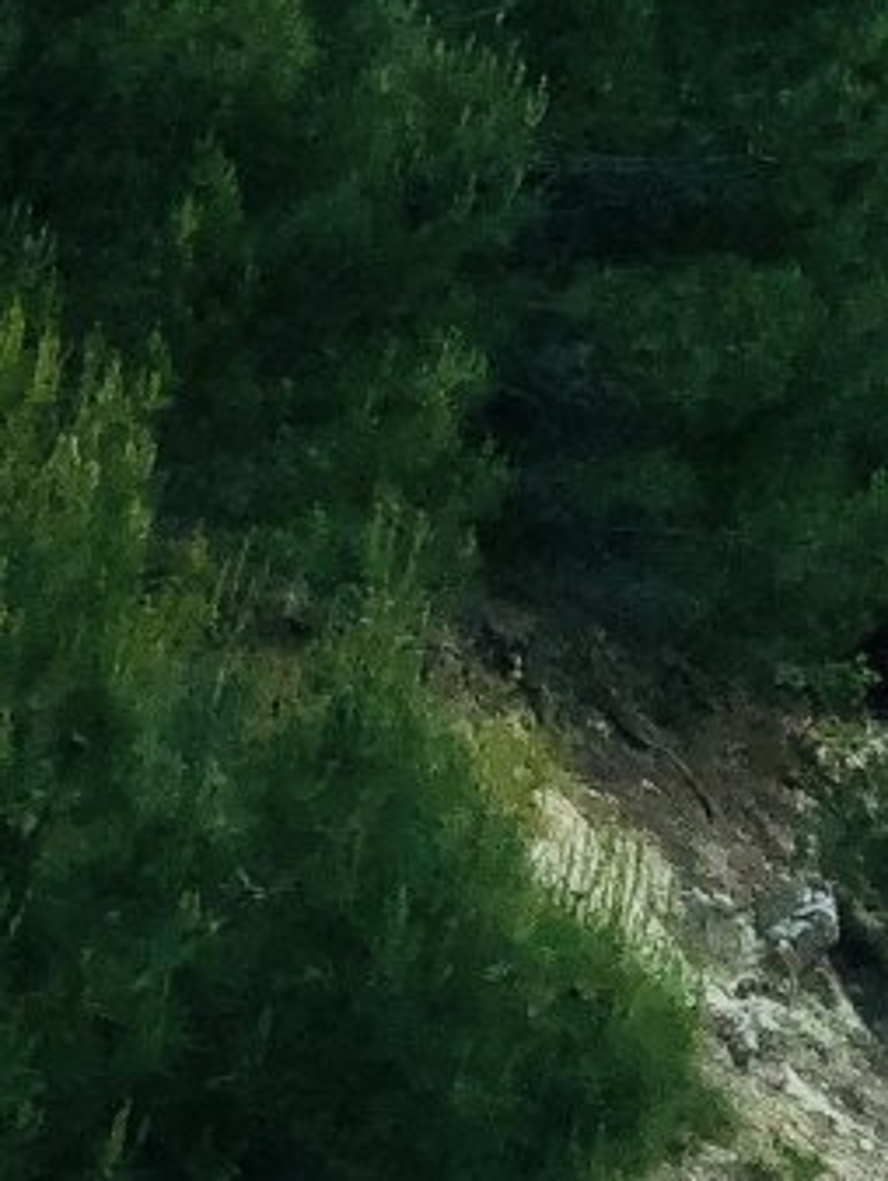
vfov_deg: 8.0
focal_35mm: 246
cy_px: -70
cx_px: 2793
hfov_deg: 5.6
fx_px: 8404
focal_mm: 6
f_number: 2.4
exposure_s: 1/813
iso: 16
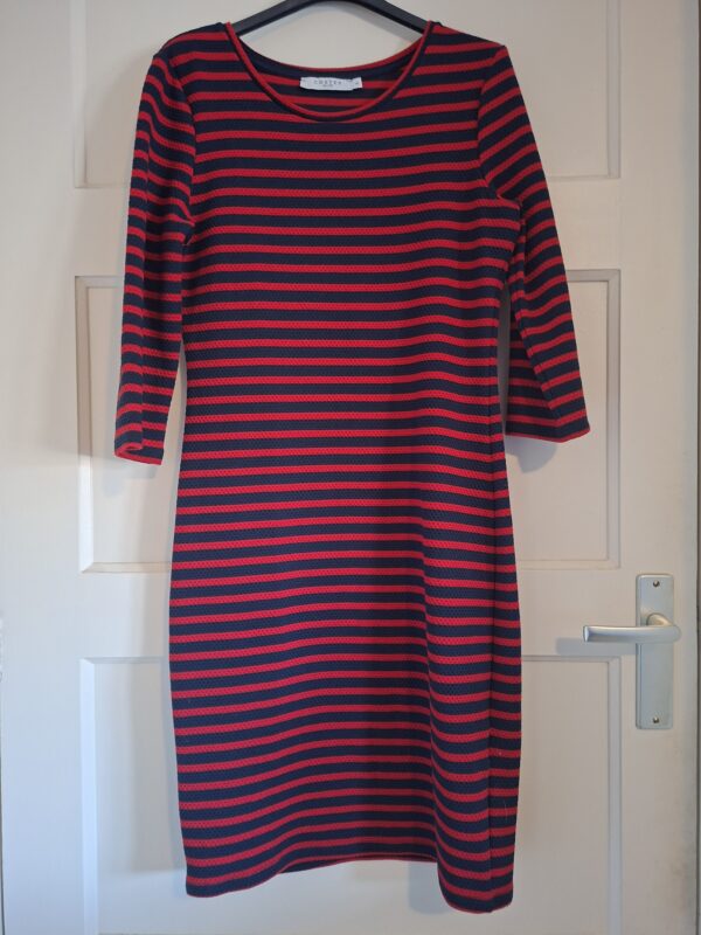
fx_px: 621
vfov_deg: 73.9
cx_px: 350
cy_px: 468
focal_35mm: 23
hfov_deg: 58.9
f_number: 1.8
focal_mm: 5.54
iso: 400
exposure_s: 1/24
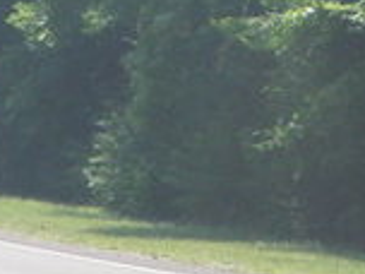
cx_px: 502
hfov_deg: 8.5
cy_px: -87
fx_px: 2404
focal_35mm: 228
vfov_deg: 6.5
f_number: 6.3
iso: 50
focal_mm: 6.53
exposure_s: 1/100
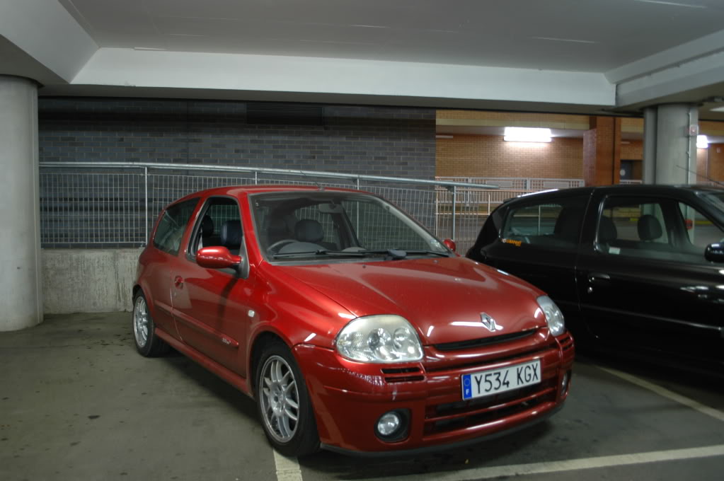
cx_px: 362
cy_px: 240
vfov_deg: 43.5
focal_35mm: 30
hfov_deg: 62.0
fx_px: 603
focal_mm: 20
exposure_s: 1/4
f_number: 3.8
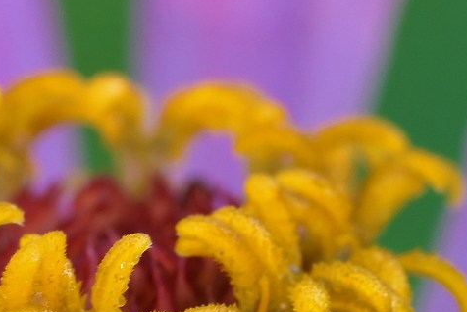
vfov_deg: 2.7
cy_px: 356
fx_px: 6542
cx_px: 121
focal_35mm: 504
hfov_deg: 4.1
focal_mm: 100
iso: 1000
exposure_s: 1/160
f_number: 13
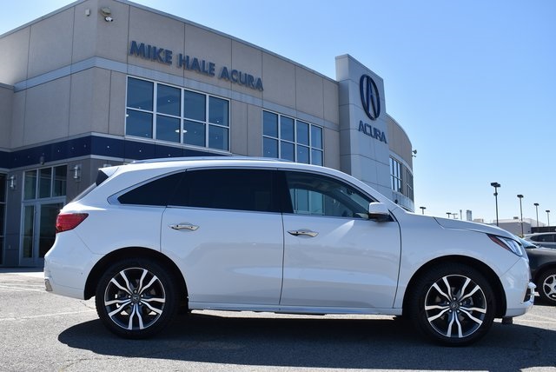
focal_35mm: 34
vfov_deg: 38.4
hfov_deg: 55.1
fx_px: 533
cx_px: 278
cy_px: 186
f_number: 8
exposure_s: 1/250
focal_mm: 23
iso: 100
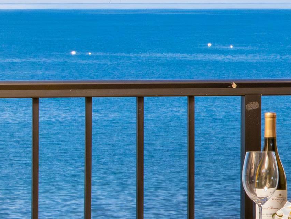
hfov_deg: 6.2
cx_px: 388
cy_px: 136
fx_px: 2683
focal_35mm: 319
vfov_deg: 4.7
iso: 2500
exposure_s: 1/250
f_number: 14
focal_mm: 44
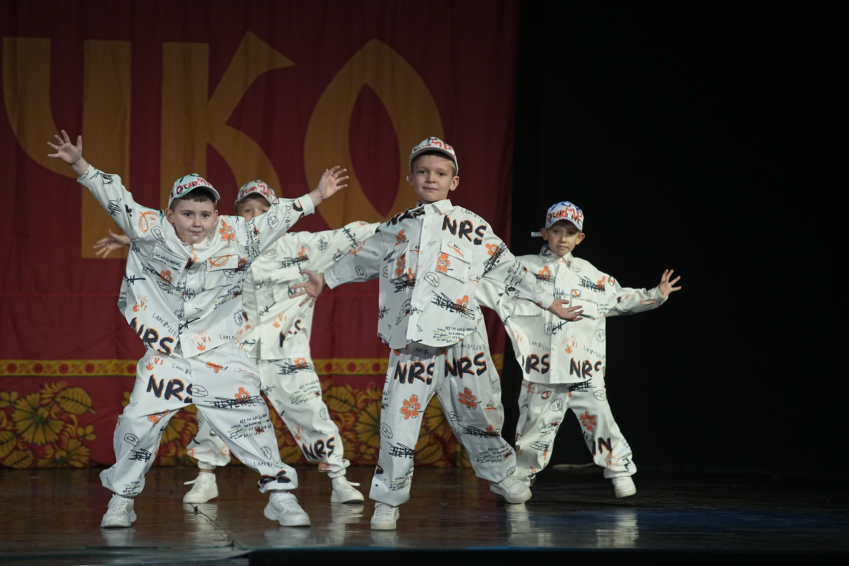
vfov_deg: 6.9
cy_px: 283
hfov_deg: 10.3
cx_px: 424
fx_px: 4717
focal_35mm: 200
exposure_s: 1/400
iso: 2000
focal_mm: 200
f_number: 4
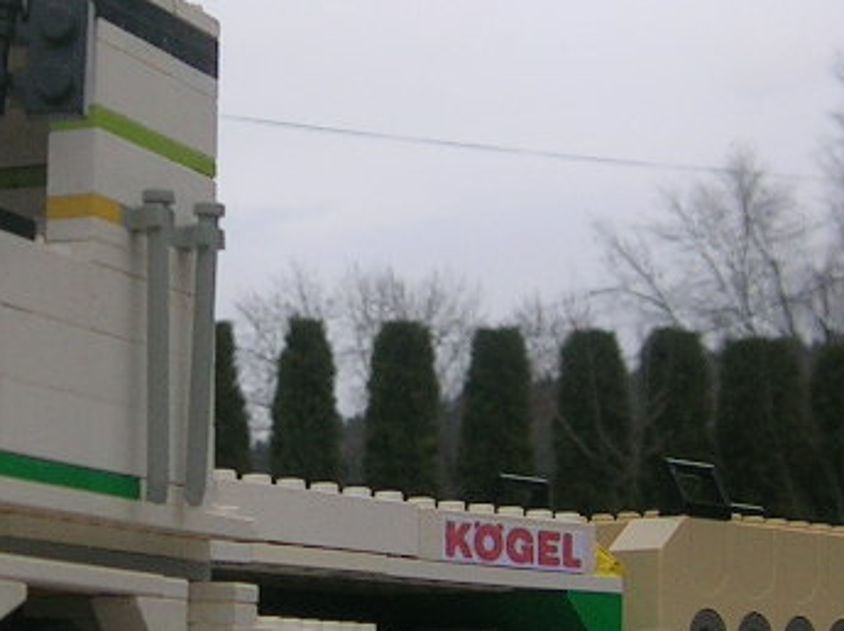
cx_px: 264
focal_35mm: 104
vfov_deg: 14.2
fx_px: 2533
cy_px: 291
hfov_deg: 18.8
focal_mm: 5.4
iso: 50
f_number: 2.8
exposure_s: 1/312
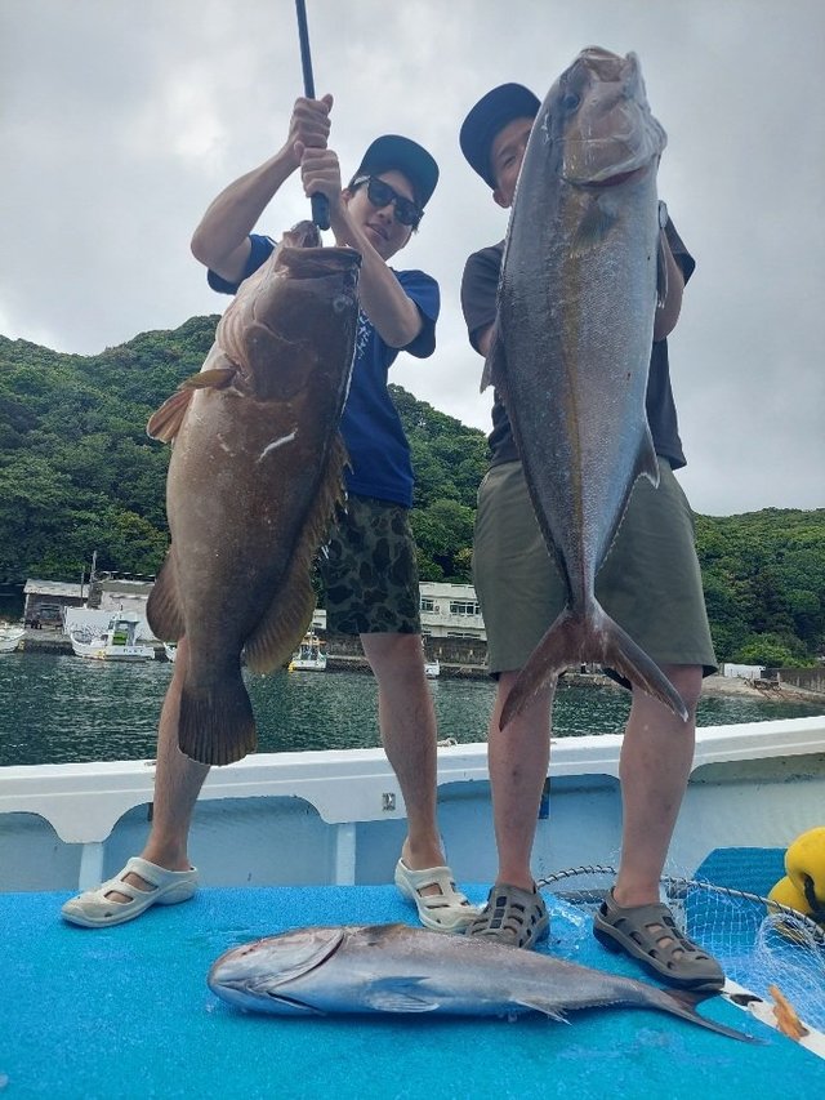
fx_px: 762
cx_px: 412
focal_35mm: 24
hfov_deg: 56.8
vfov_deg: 71.6
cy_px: 550
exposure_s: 1/909
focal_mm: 5.23
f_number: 1.8
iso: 40
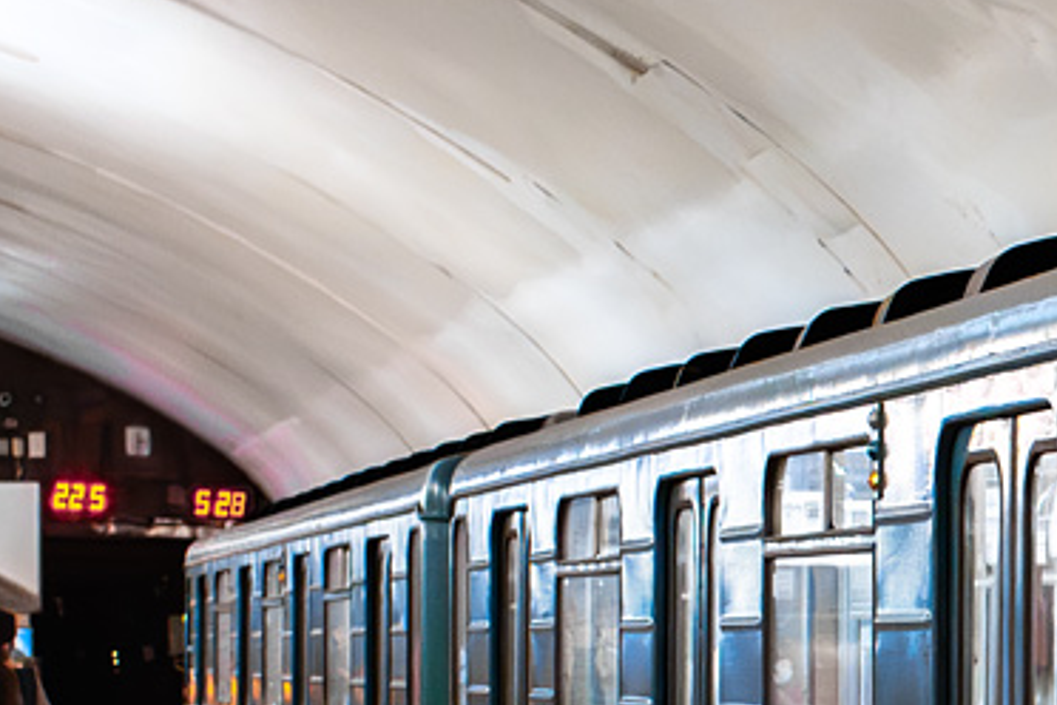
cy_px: 1038
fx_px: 4140
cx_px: 1466
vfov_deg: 9.5
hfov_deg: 13.9
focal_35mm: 141
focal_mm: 35
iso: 4000
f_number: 4
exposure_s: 1/400
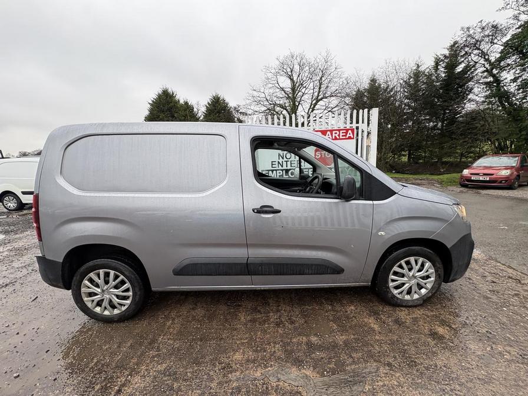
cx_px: 264
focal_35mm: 14
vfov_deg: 85.7
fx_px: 214
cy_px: 198
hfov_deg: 102.1
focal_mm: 2.22
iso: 80
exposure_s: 1/99
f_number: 2.2
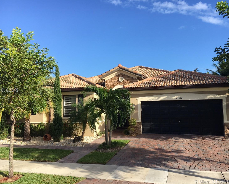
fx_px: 210
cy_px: 91
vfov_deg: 47.1
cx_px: 120
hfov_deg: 57.1
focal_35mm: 31
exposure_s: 1/884
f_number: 2.2
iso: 25
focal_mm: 4.15
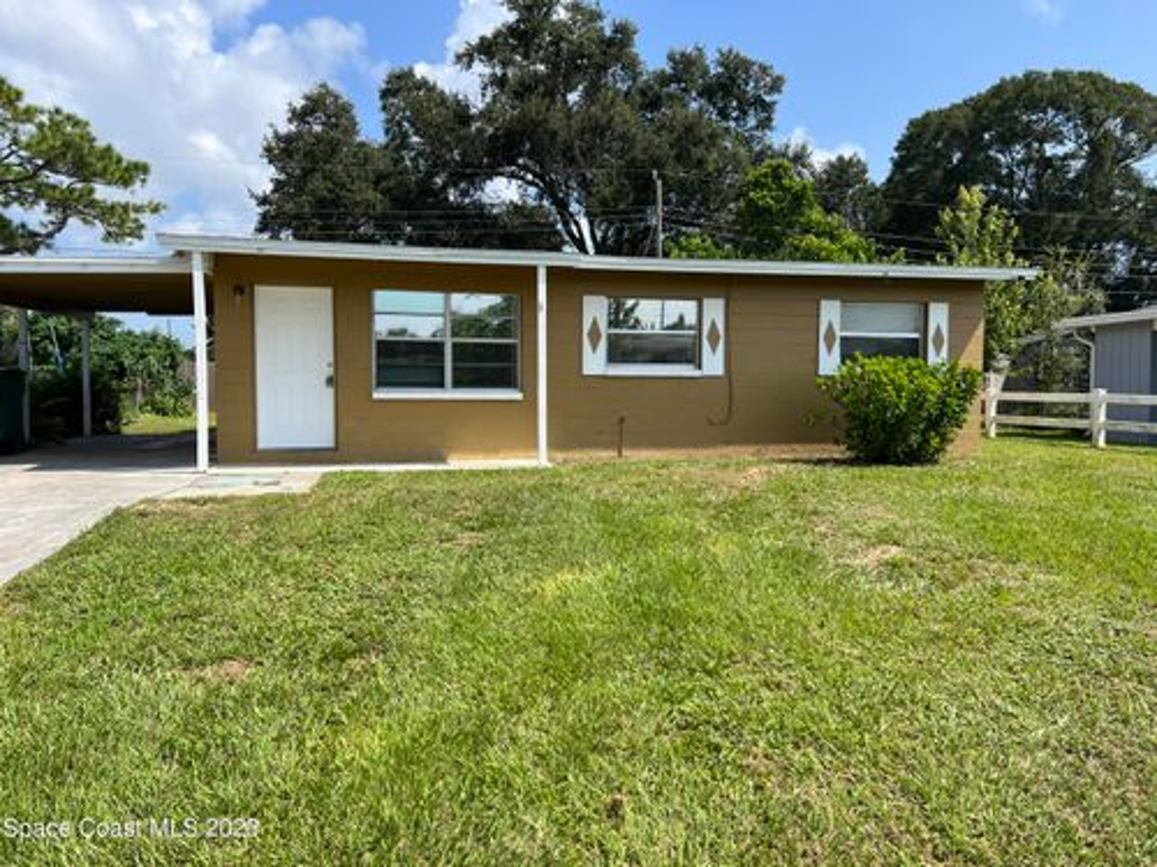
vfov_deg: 53.1
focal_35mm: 26
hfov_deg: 67.3
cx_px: 578
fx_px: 869
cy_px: 434
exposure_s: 1/3165
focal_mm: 5.7
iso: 50
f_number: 1.5
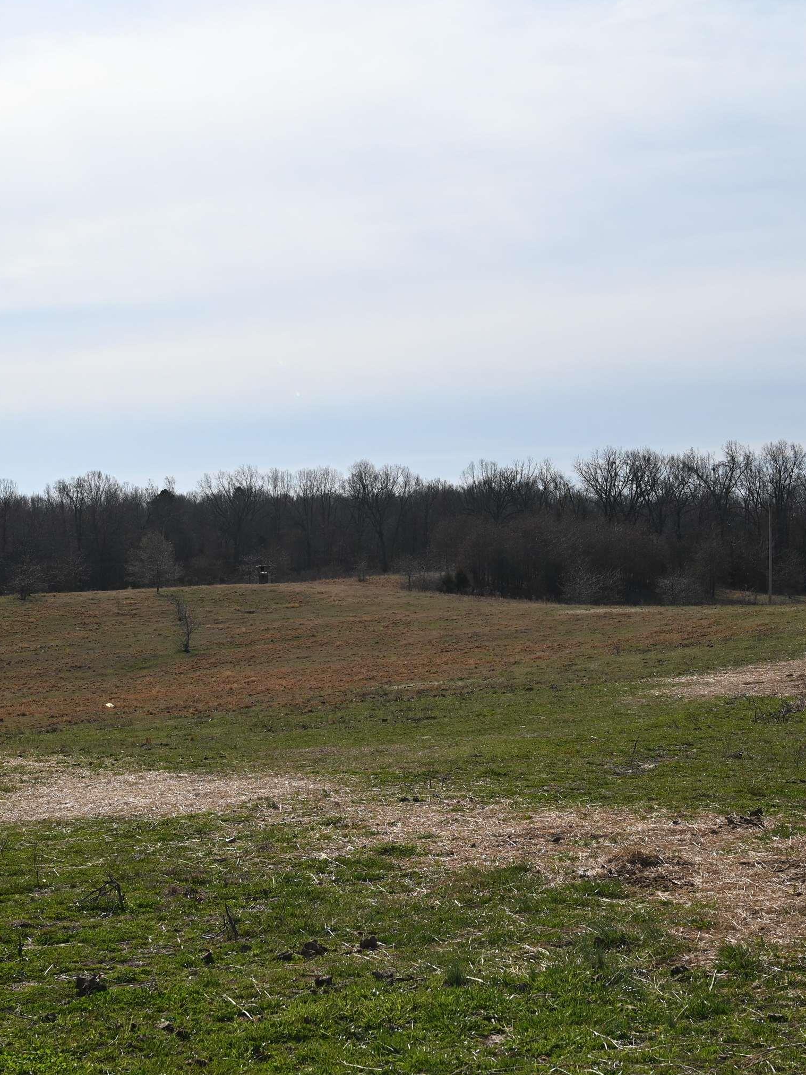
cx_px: 371
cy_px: 531
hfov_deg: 27.0
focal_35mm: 54
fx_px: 1676
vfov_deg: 35.5
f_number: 8
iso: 100
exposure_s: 1/500
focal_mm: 37
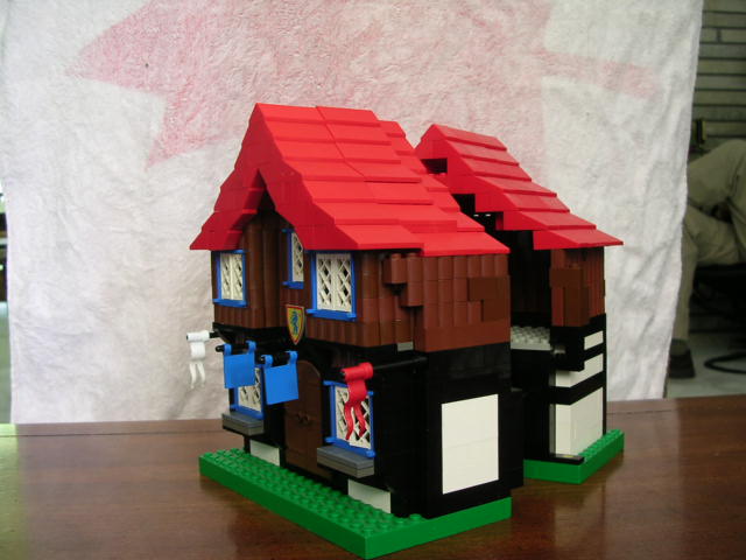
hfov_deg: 49.0
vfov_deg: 37.7
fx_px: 819
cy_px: 280
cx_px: 373
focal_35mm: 38
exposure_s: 1/6.3
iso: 100
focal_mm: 5.8
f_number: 2.8
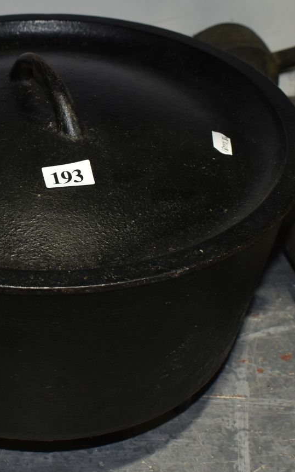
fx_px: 887
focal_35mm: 69
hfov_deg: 18.5
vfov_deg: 29.8
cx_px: 16
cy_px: 246
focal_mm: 26
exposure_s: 1/60
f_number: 8
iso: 800
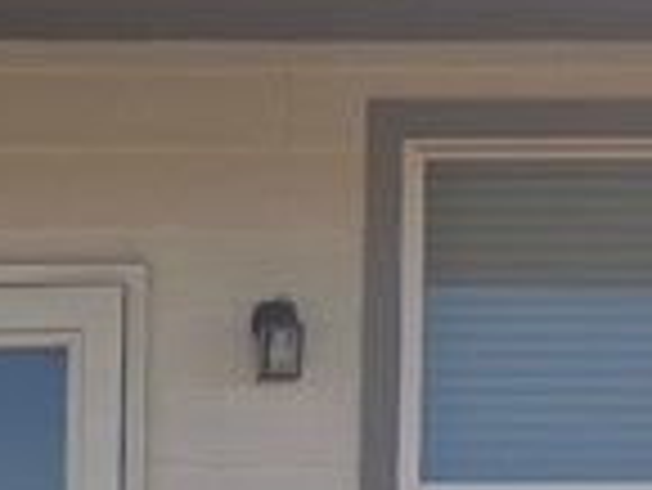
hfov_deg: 11.7
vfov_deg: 8.5
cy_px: 1088
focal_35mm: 162
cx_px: -315
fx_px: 3054
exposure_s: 1/202
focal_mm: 6.25
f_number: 1.7
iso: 12
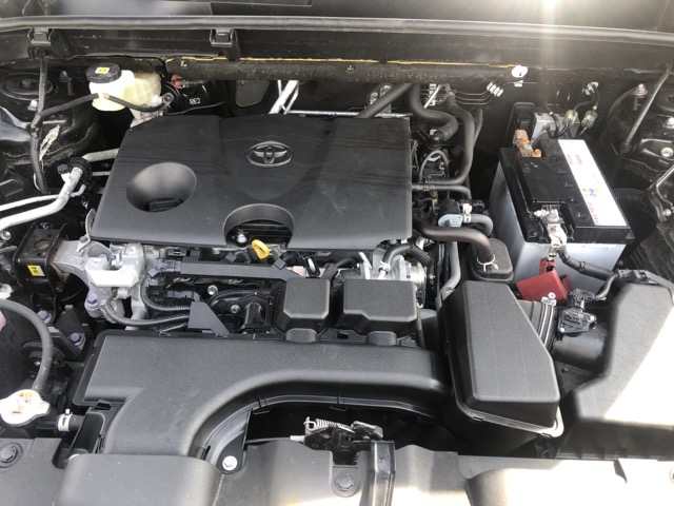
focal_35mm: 28
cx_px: 337
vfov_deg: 49.7
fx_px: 545
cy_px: 253
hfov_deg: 63.4
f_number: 1.8
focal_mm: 3.99
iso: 40
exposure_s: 1/120
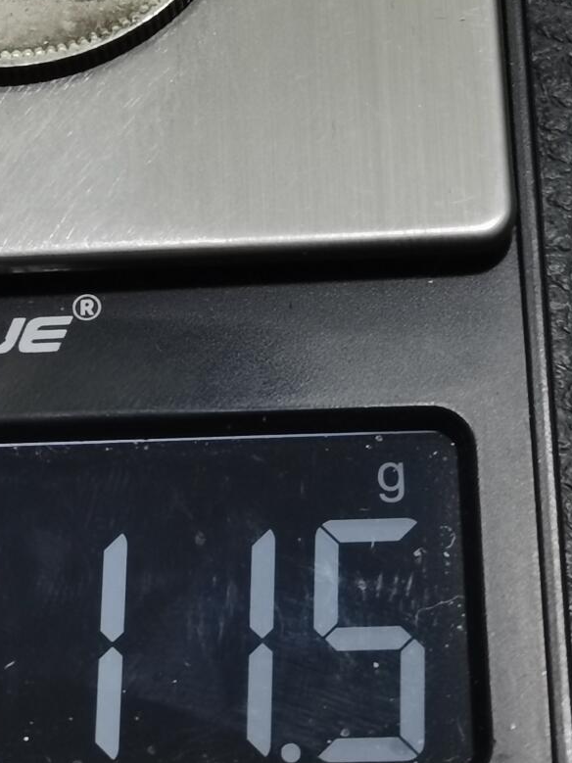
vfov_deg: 13.7
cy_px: -70
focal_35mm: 141
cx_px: -25
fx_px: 3107
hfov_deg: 10.4
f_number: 1.8
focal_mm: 5.58
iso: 64
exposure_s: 1/90
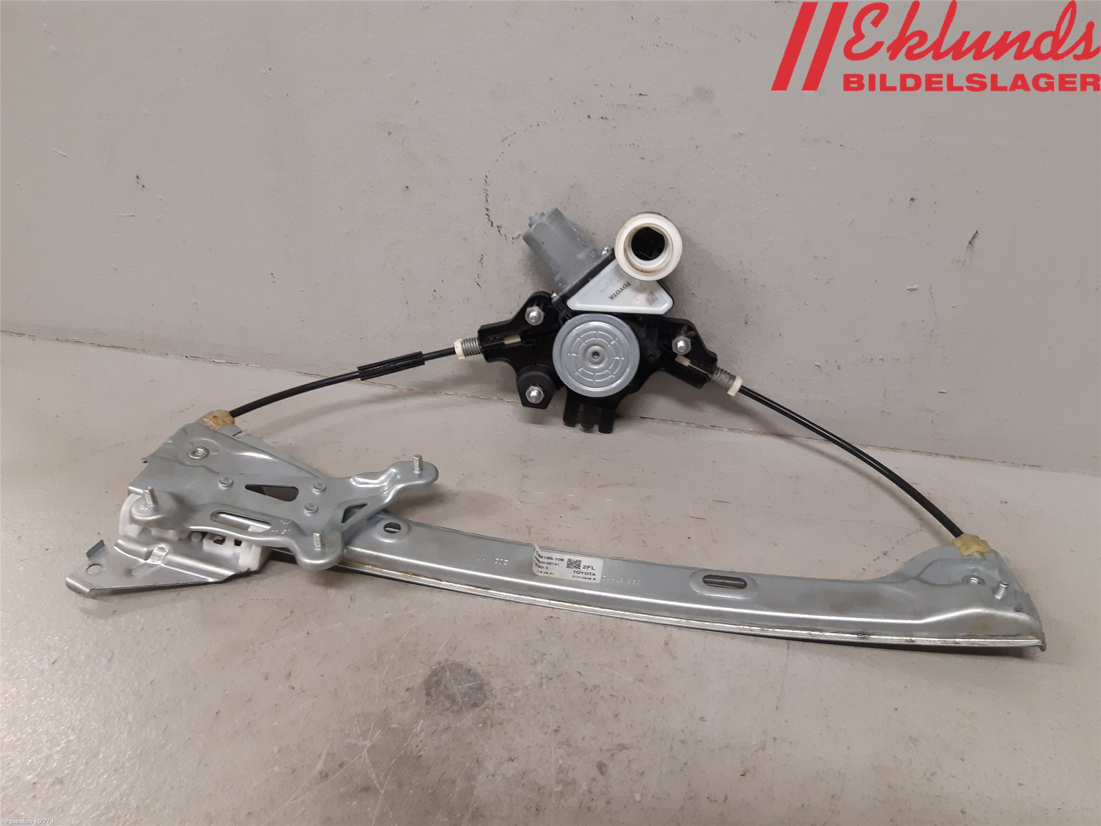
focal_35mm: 26
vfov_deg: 53.1
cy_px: 413
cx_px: 550
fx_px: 827
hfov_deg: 67.3
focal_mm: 3.93
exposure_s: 1/50
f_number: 1.7
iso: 160
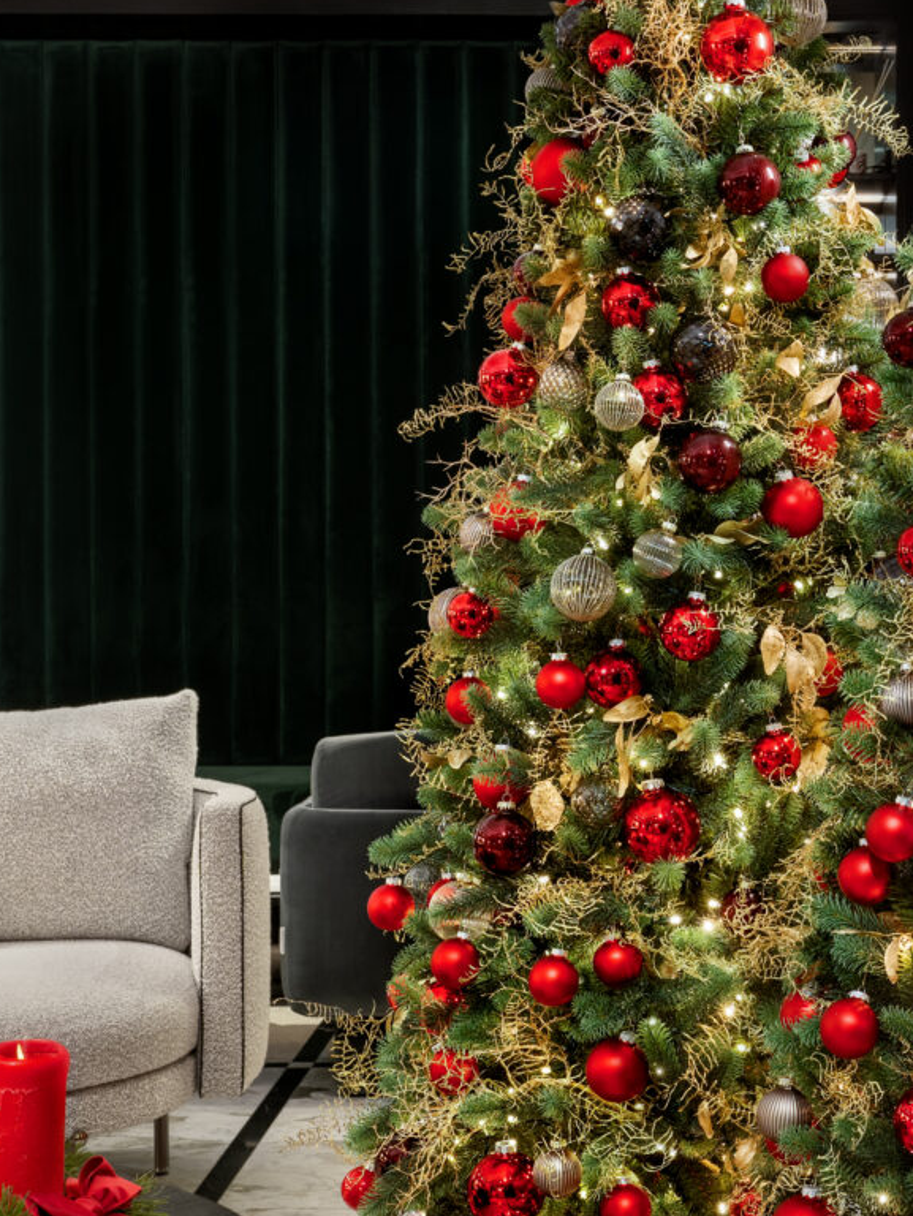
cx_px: 719
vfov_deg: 27.8
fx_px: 2461
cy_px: 636
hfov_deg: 20.8
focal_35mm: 70
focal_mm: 35
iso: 200
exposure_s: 1
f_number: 8
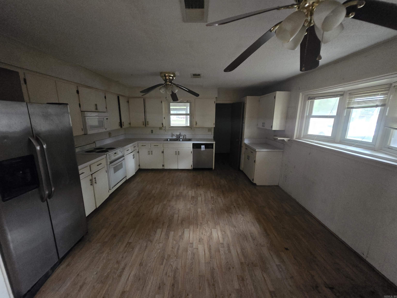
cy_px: 149
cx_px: 198
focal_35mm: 13
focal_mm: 1.7
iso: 1250
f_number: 2.2
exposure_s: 1/24
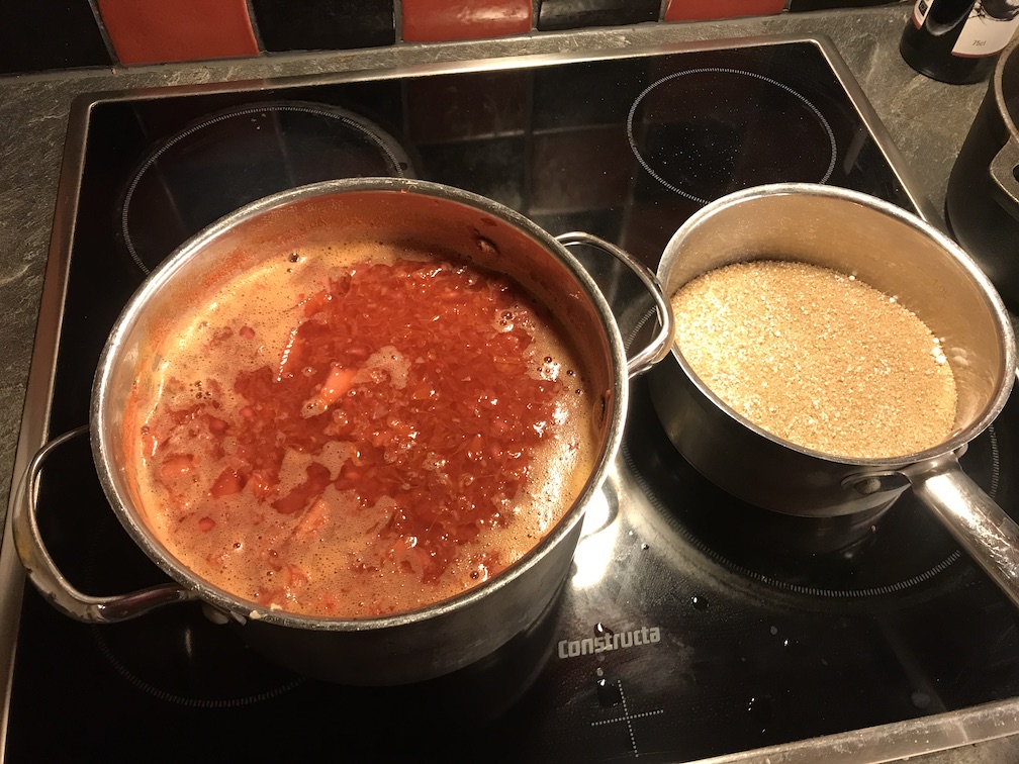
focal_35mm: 28
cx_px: 510
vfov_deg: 49.7
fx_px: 824
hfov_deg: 63.4
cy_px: 382
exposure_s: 1/17
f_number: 1.8
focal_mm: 3.99
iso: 50
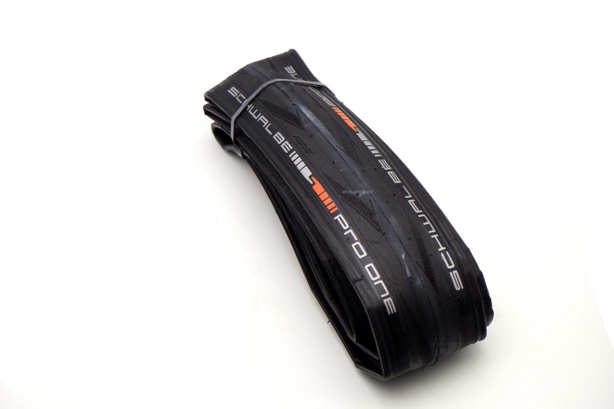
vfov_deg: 23.8
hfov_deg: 35.1
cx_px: 307
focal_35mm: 57
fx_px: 972
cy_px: 204
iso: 200
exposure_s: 1/125
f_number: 5.2
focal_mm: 38.5
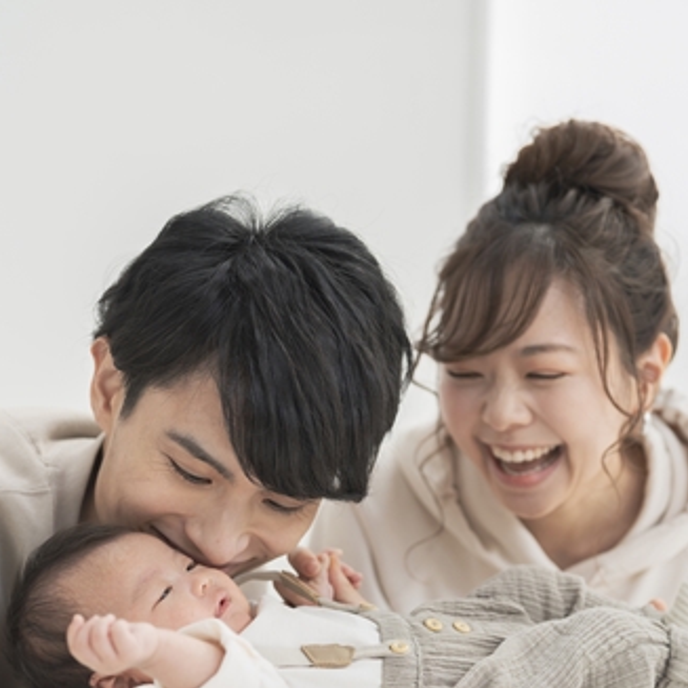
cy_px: 468
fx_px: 2159
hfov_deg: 18.1
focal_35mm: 96
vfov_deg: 18.1
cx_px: 398
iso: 160
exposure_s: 1/200
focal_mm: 50
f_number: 2
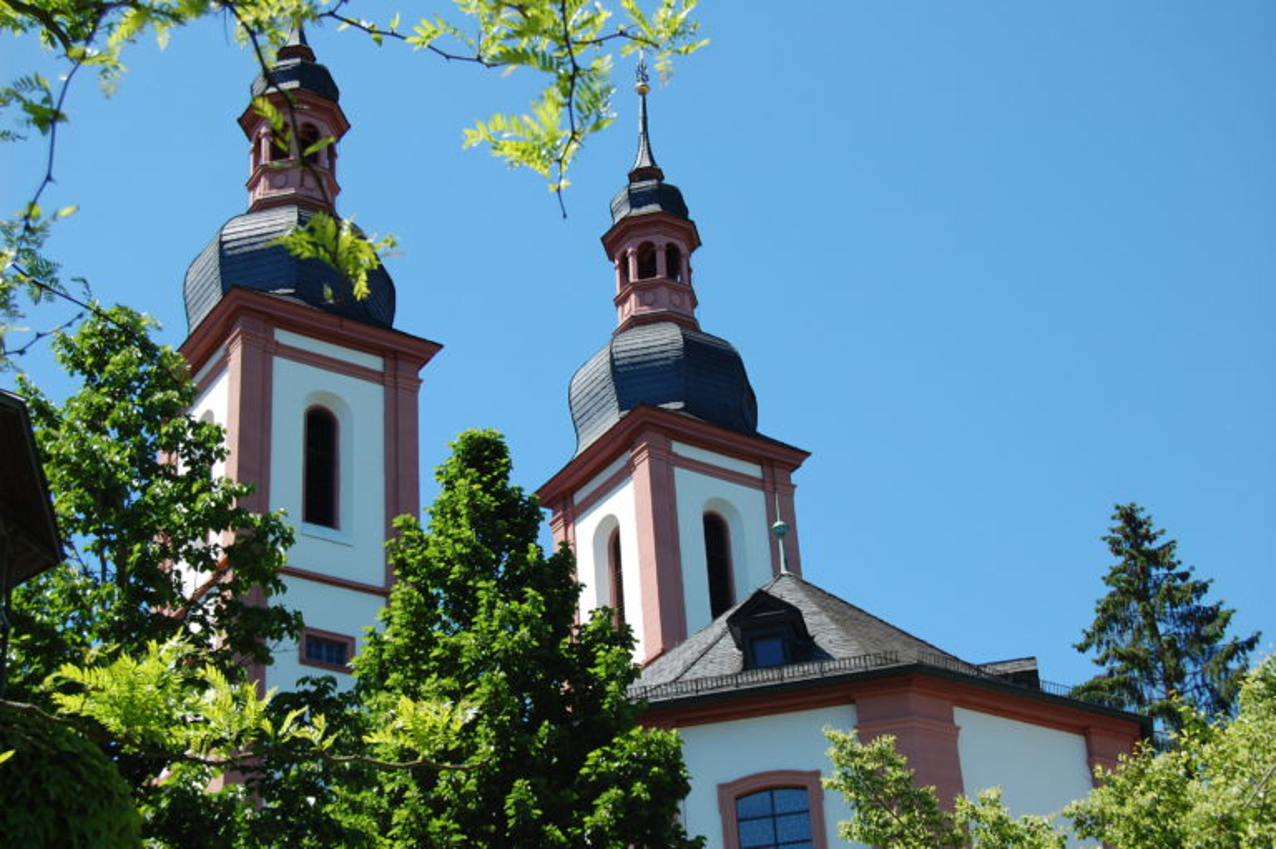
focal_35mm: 63
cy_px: 424
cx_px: 638
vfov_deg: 21.5
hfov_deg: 31.9
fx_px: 2231
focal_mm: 42
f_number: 8
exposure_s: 1/320
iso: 200
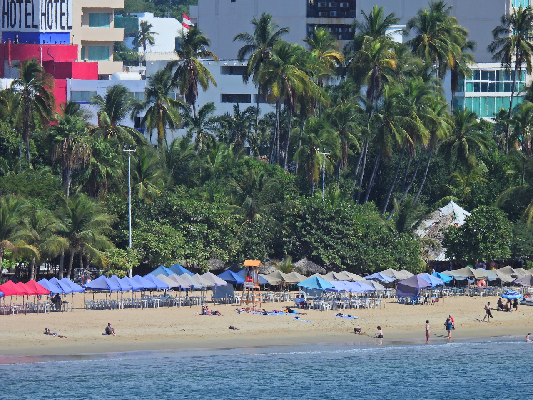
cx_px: 266
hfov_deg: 2.5
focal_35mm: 800
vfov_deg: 1.9
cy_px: 200
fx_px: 12318
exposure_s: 1/1000
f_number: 5.6
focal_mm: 143
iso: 100
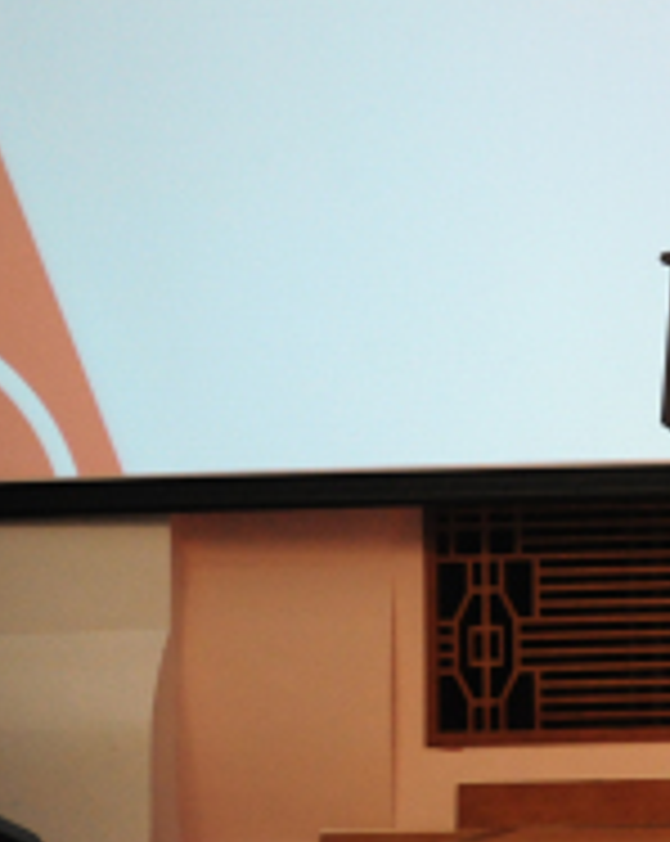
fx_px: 7479
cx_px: 1084
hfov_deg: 5.1
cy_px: 108
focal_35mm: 301
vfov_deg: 6.4
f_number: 7.1
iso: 4000
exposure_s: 1/200
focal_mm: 120
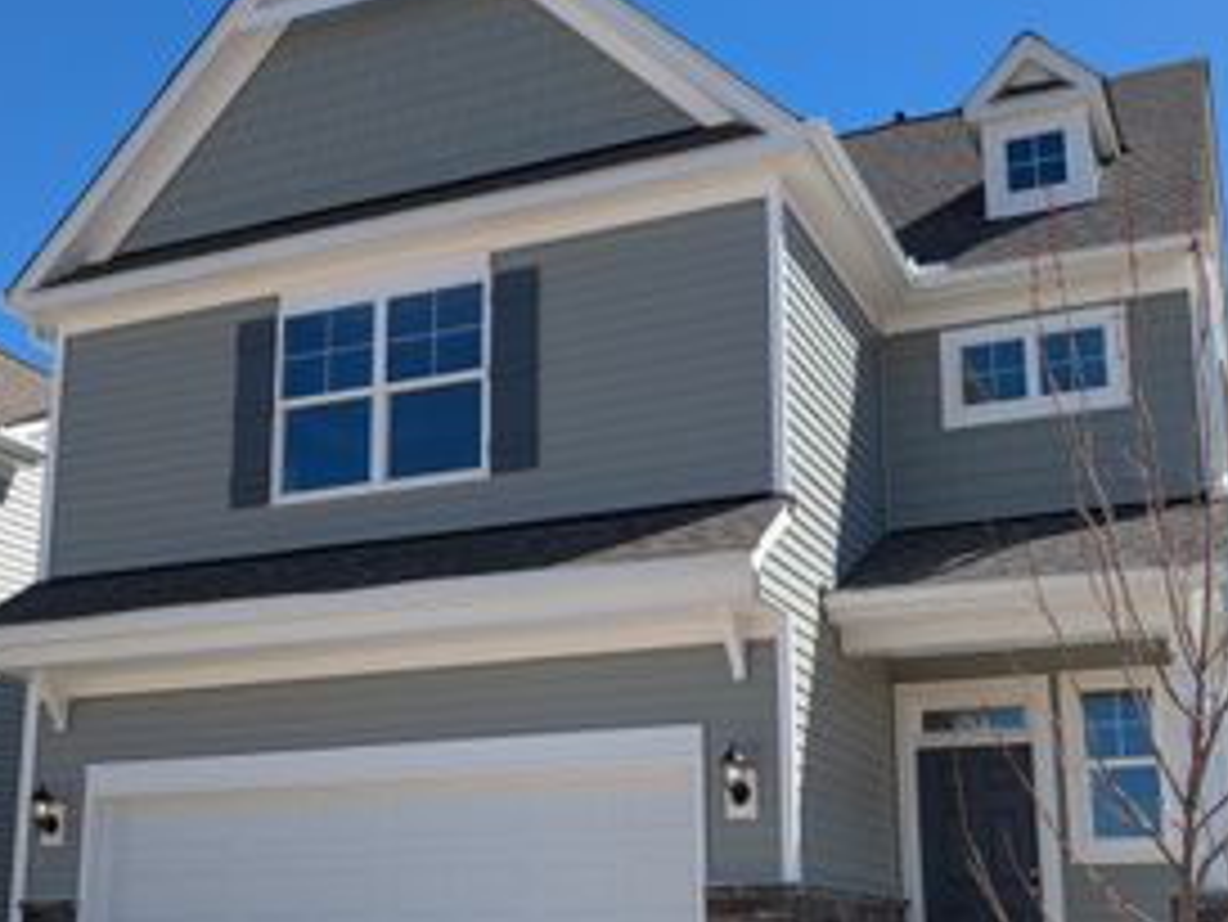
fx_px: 1562
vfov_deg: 32.7
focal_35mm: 44
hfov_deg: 42.9
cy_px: 594
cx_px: 589
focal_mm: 6.9
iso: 22
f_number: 1.68
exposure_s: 1/992
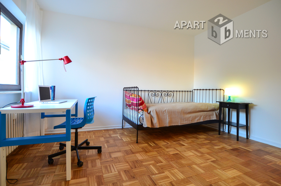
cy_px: 93
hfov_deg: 100.5
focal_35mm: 15
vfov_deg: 77.1
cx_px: 140
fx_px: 117
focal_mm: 10
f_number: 3.5
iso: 360
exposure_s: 1/30
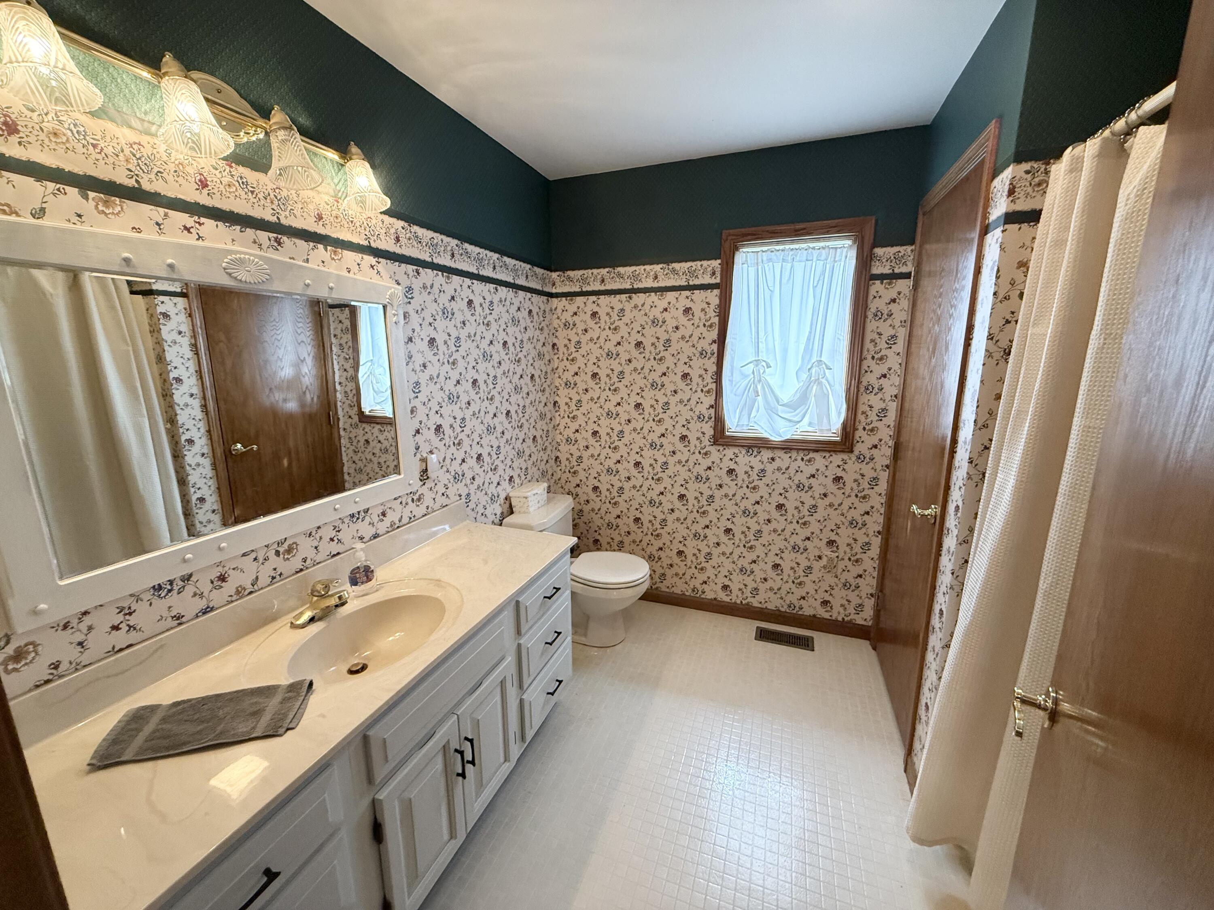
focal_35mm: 14
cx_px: 607
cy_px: 455
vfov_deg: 85.7
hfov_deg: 102.1
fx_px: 491
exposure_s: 1/120
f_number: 2.2
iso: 400
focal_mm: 2.22
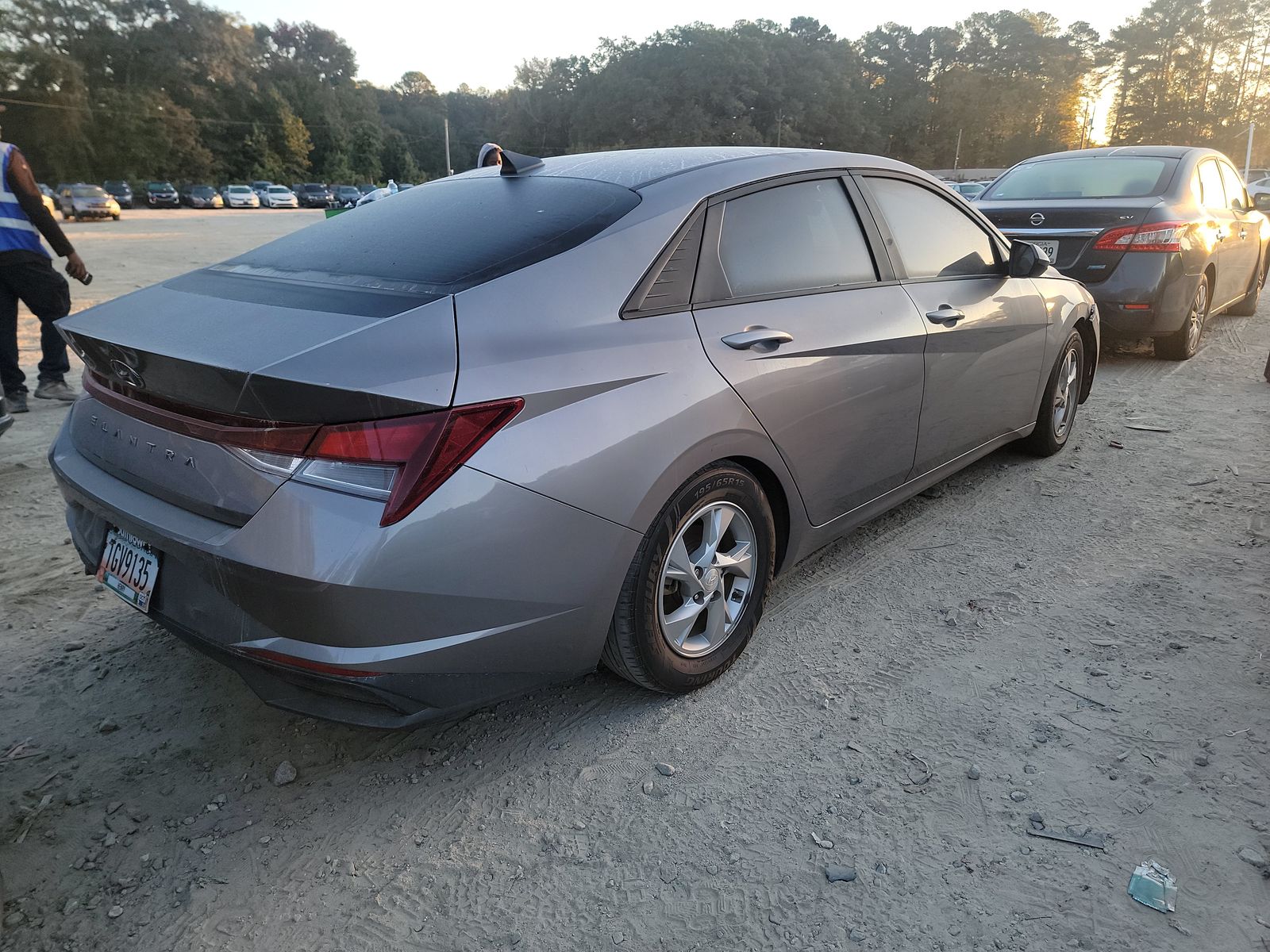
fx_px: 881
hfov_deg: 71.6
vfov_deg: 56.8
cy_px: 476
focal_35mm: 24
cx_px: 635
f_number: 1.8
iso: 76
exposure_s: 1/119
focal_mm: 6.7
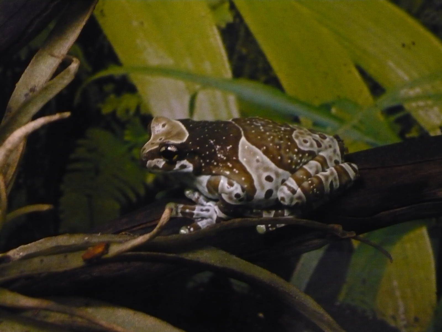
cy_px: 166
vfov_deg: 14.8
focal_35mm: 100
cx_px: 221
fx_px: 1277
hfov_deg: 19.6
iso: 800
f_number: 5.1
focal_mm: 16.5
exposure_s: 1/8
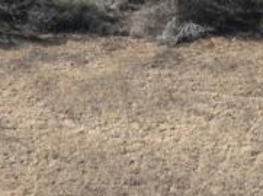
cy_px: -1
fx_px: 1031
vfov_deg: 10.8
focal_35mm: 136
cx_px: 94
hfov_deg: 14.5
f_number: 3.2
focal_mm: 12.29
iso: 110
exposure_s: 1/2000
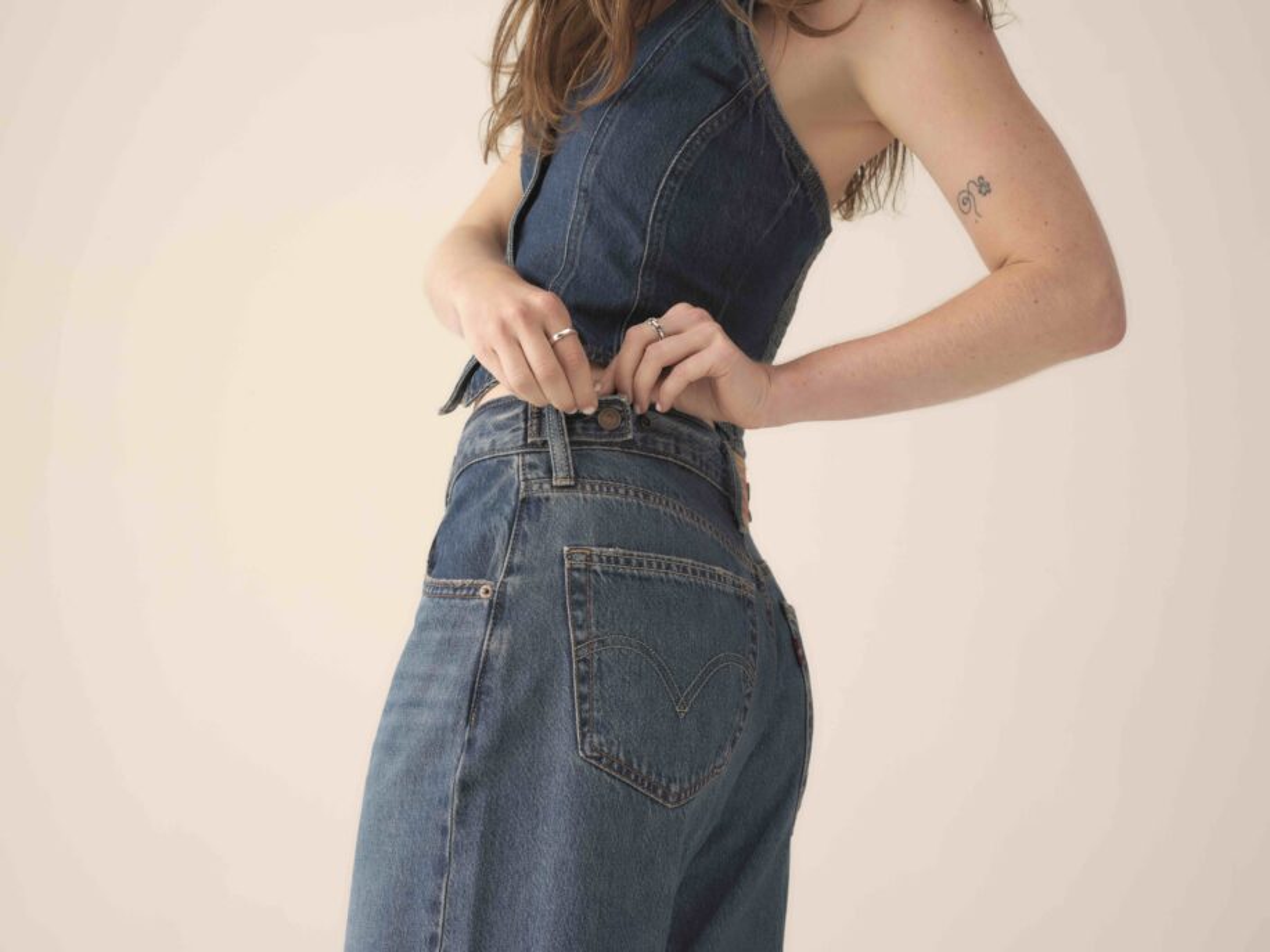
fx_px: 2312
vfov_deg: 23.3
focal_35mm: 63
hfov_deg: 30.7
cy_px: 476
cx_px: 635
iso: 400
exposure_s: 1/125
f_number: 11
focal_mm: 80
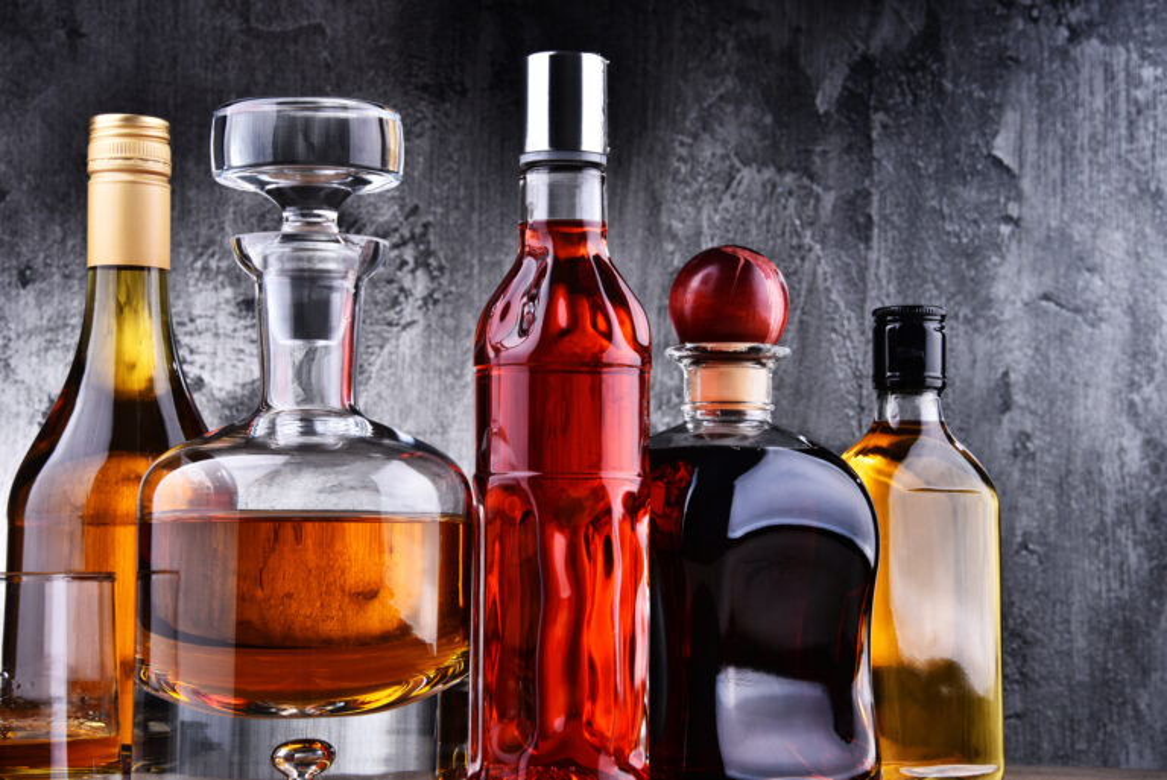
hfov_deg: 22.1
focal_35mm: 92
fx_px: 2984
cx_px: 584
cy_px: 390
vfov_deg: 14.9
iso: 100
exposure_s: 1/125
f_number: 22
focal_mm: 92
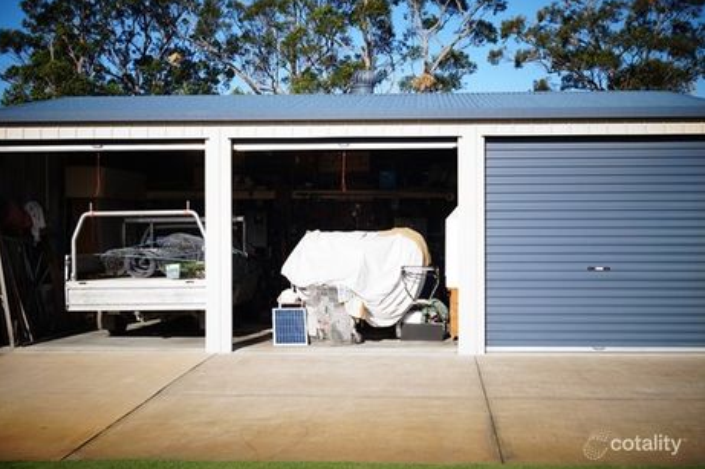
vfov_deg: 25.3
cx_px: 347
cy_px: 236
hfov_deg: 37.2
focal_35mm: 54
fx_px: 1047
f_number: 9
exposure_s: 1/320
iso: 100
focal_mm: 35
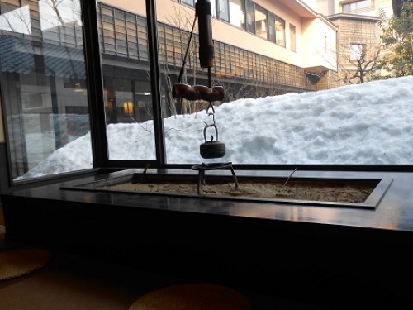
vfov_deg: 46.8
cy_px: 155
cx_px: 206
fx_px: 358
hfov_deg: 60.0
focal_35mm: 30
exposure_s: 1/40
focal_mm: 5.3
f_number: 3.8
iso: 80
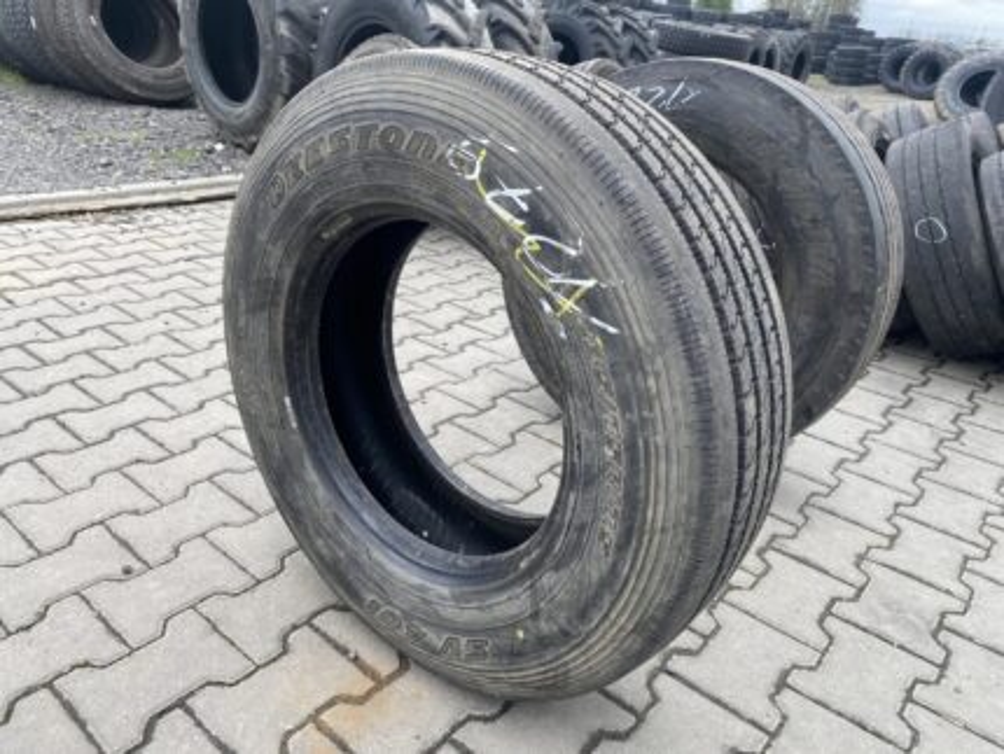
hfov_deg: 67.3
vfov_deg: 53.1
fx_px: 755
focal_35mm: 26
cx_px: 502
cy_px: 377
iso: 32
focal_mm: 4.25
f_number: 1.8
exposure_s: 1/342
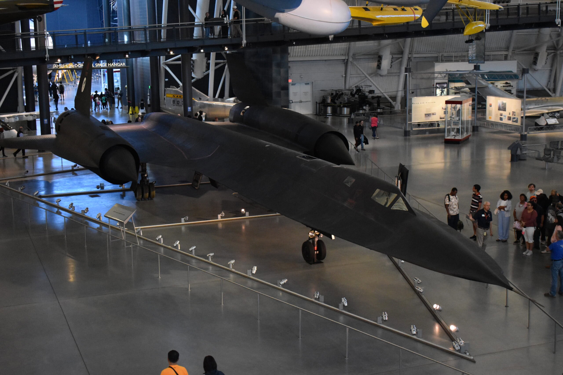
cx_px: 282
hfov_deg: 36.9
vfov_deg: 25.1
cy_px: 188
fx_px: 844
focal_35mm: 54
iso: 4500
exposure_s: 1/125
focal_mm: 36
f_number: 4.8
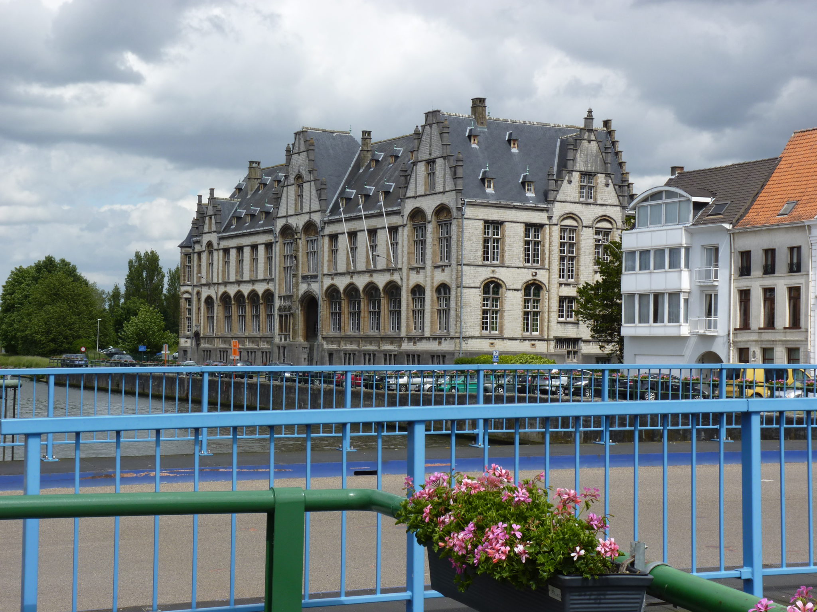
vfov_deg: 21.9
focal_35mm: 67
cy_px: 306
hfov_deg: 29.0
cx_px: 408
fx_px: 1581
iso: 80
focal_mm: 11.9
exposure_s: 1/320
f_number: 5.6
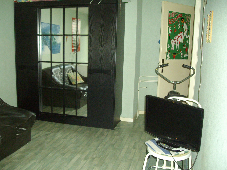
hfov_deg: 51.4
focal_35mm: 36
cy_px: 85
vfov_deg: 39.7
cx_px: 114
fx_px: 236
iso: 320
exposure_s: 1/50
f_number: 2.7
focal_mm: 6
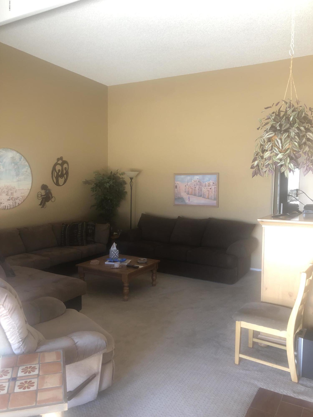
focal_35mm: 28
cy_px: 208
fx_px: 338
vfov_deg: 63.4
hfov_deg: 49.7
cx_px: 156
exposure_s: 1/14
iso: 32
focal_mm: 4
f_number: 1.8
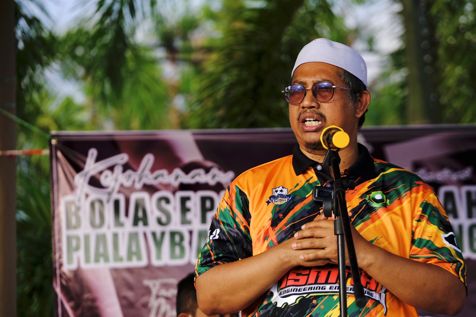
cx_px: 238
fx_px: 2565
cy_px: 158
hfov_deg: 10.6
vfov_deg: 7.1
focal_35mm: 194
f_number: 4.5
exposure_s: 1/500
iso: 160
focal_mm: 129.2
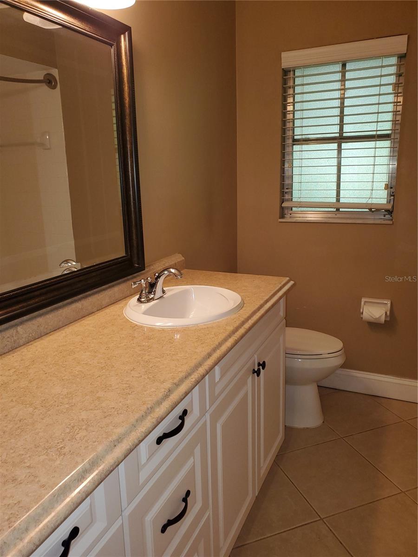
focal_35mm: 26
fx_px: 419
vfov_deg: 67.3
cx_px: 209
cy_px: 278
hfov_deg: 53.1
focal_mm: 4.3
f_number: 2.4
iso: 125
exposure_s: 1/40
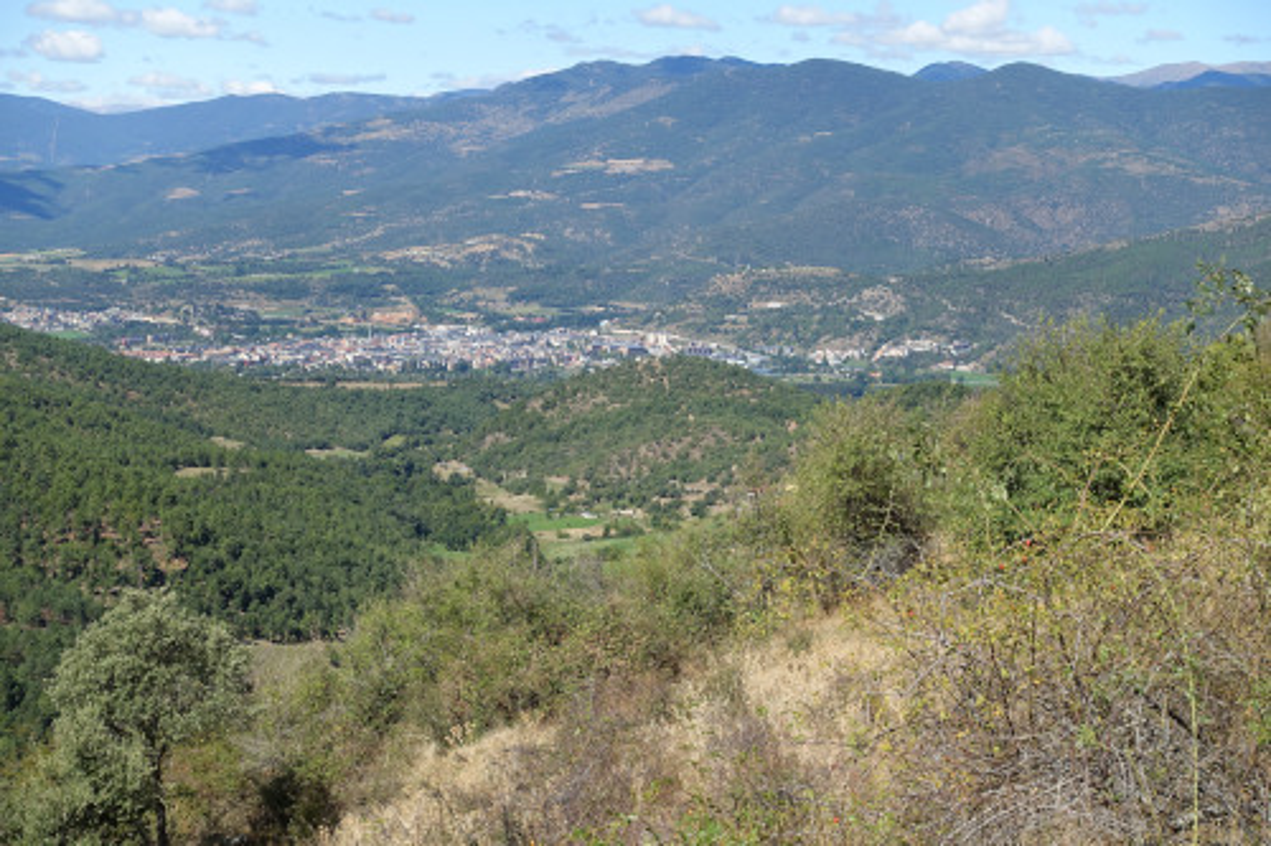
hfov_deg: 31.9
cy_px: 423
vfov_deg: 21.6
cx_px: 636
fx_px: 2223
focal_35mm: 63
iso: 125
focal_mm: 22.95
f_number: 5.6
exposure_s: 1/400
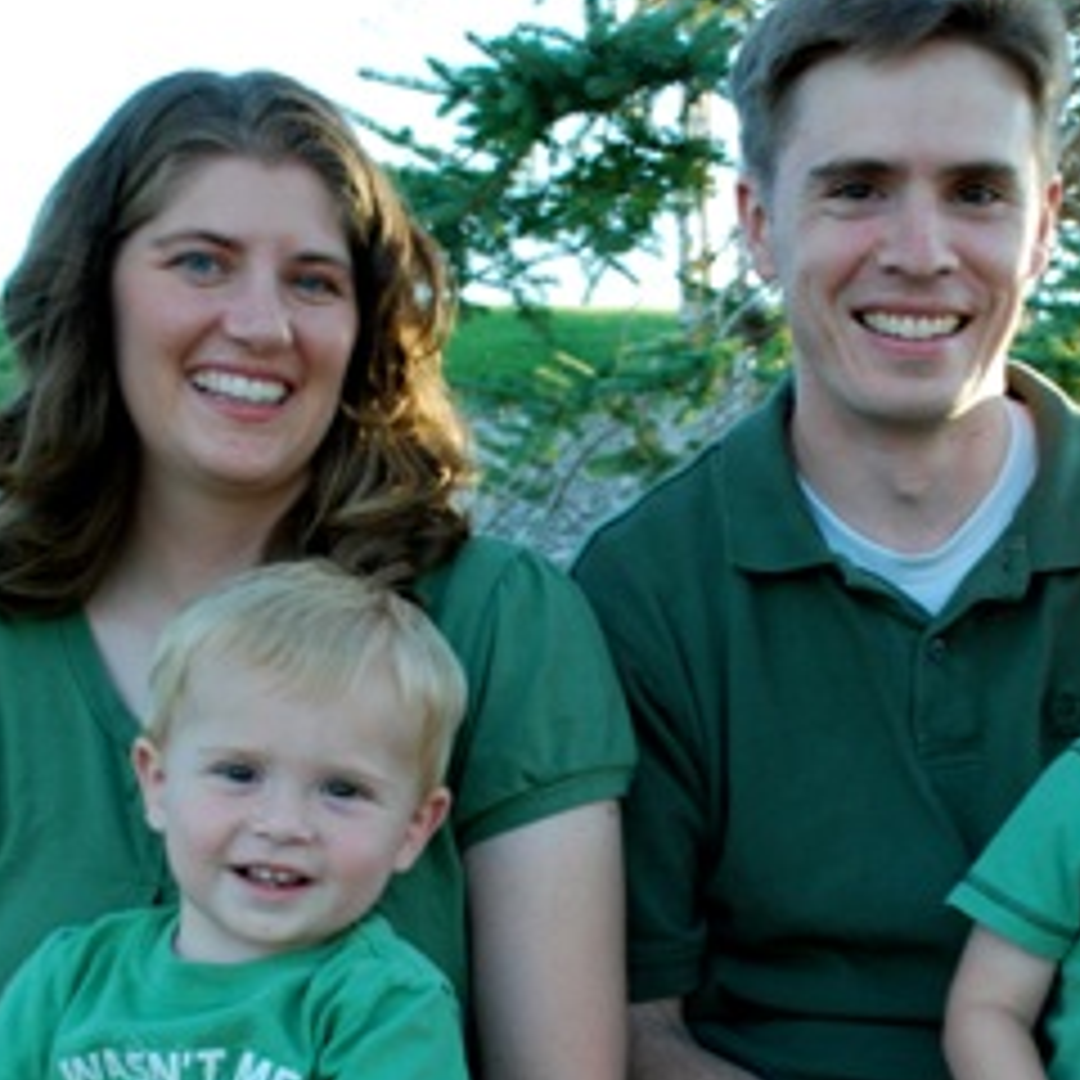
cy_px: 675
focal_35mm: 80
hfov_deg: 21.7
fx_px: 2819
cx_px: 639
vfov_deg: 21.6
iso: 360
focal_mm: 31
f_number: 4.2
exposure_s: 1/60
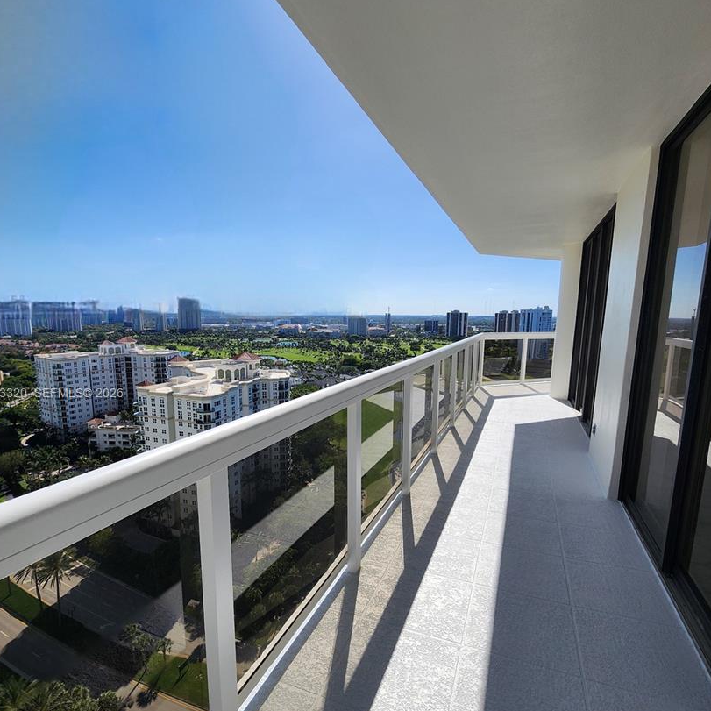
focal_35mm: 17
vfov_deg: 83.7
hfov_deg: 84.0
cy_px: 395
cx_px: 356
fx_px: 395
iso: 50
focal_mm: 2.2
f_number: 2.2
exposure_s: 1/3333
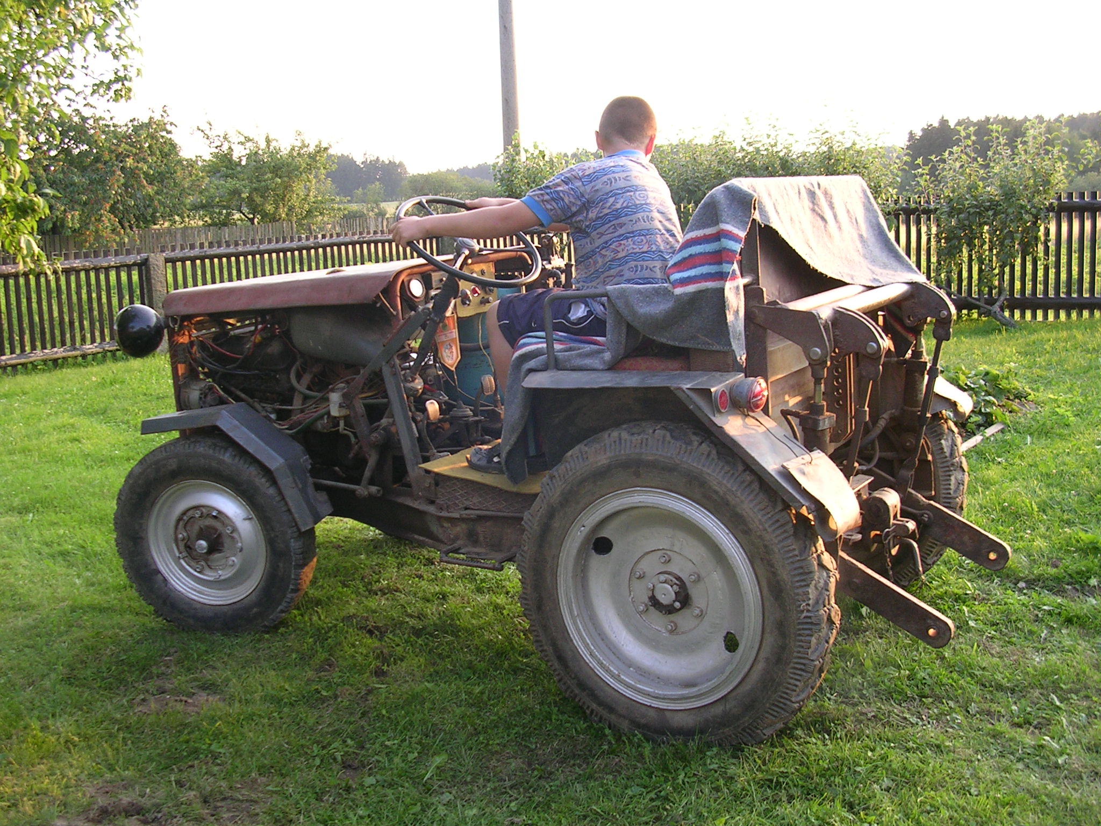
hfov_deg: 49.0
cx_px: 550
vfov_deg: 37.7
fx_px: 1209
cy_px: 413
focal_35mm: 38
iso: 50
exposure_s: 1/48.9
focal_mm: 5.8
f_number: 2.8
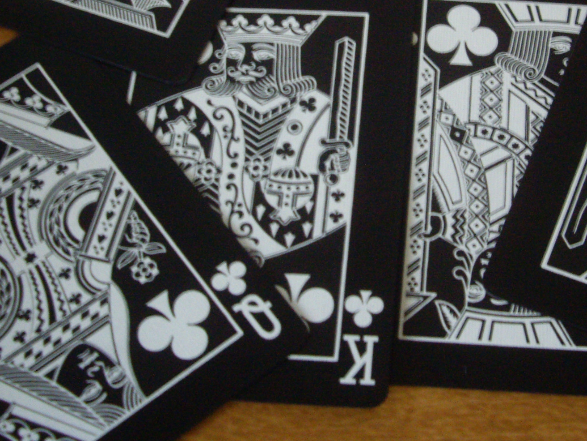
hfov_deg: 25.8
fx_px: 1272
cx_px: 405
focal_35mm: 75
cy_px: 75
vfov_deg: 19.4
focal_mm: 7.9
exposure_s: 1/8
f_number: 2.8
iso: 400
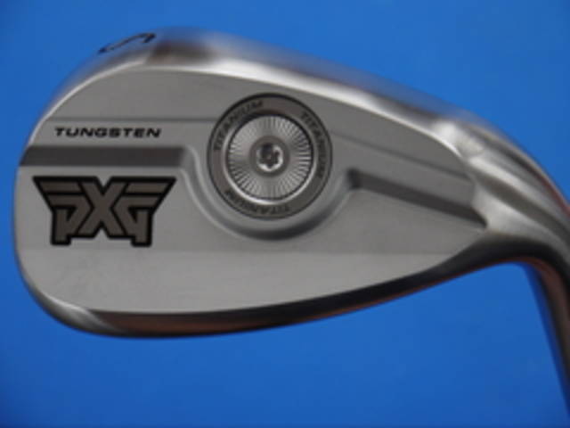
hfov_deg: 23.3
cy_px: 214
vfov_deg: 17.6
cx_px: 285
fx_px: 1383
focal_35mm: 84
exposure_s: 1/80
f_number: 5.6
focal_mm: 42
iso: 250
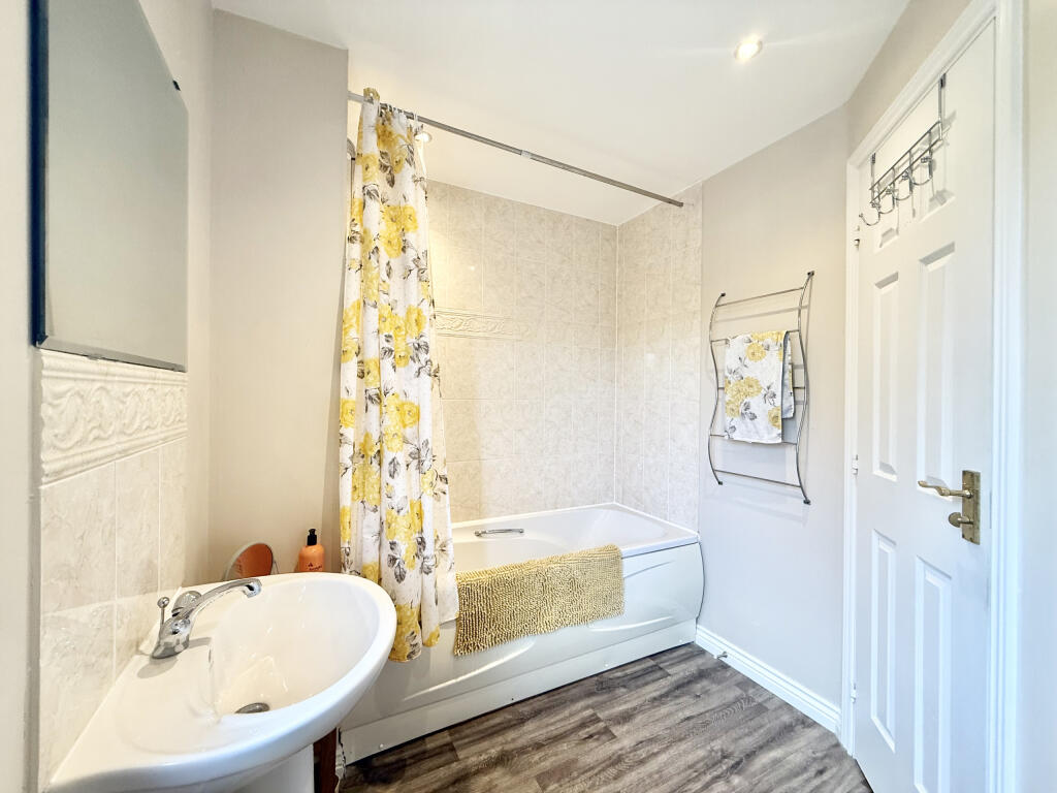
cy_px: 396
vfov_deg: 85.7
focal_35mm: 14
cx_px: 528
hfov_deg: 102.1
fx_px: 427
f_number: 2.2
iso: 160
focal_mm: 2.22
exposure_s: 1/100
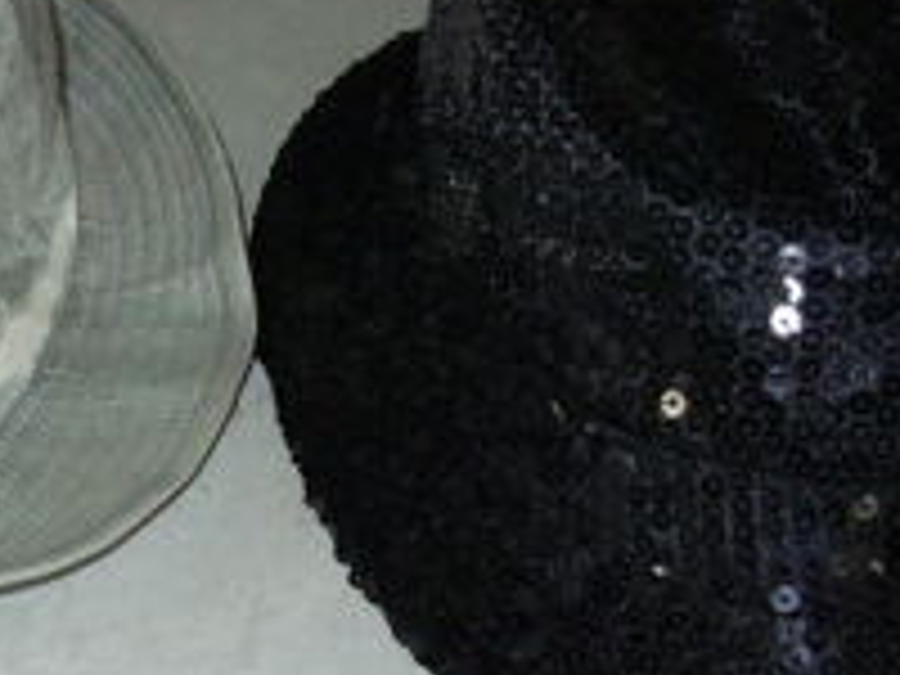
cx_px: 194
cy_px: 382
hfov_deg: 21.3
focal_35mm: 91
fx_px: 2366
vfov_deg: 16.2
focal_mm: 6.3
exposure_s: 1/30
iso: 200
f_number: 2.8
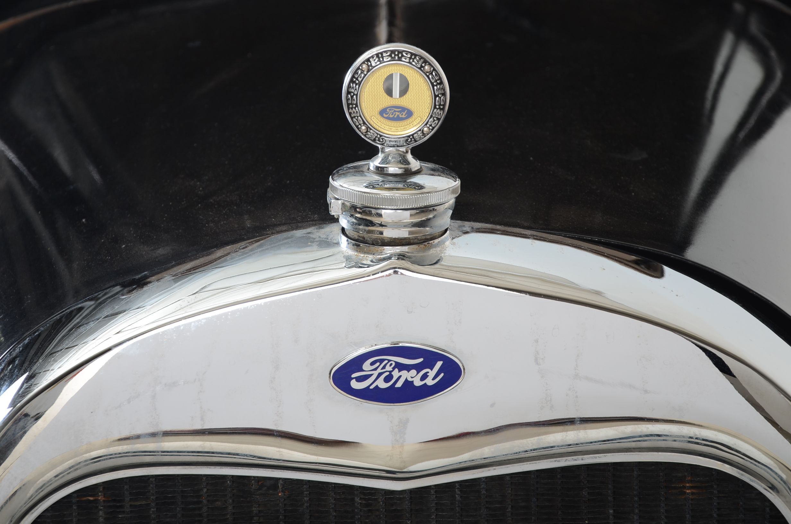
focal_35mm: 120
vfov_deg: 11.4
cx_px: 396
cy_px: 262
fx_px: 2631
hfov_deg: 17.1
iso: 200
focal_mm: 80
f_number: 5.6
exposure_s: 1/125
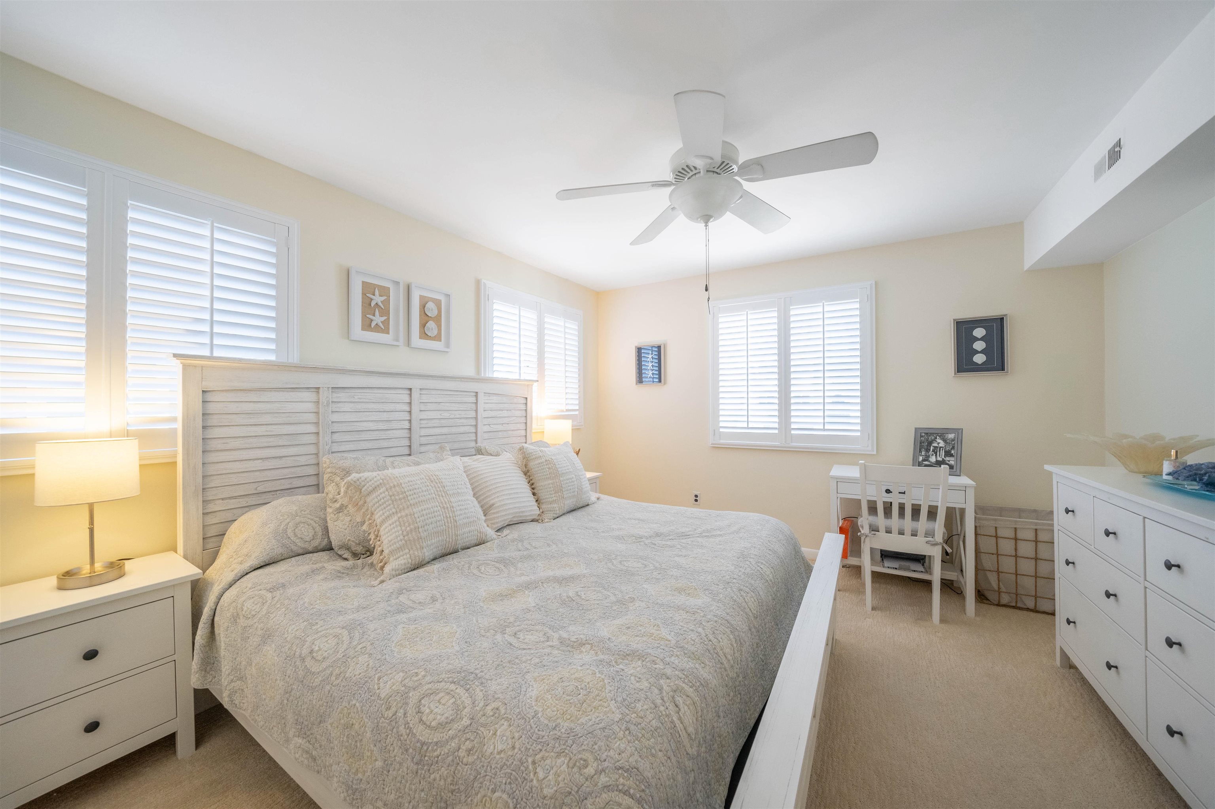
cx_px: 608
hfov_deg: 112.6
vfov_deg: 90.0
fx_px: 405
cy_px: 404
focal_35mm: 12
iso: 800
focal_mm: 12
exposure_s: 1/200
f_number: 7.1
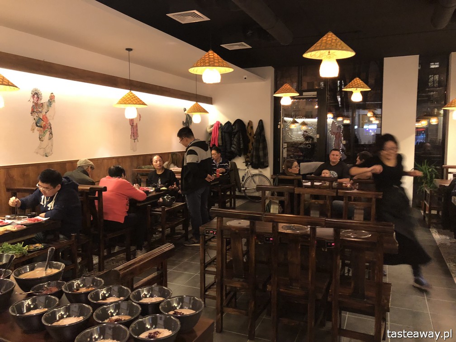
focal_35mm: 29
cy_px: 171
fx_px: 382
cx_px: 228
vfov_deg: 48.2
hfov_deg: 61.7
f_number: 1.8
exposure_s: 1/4
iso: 80
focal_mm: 3.99
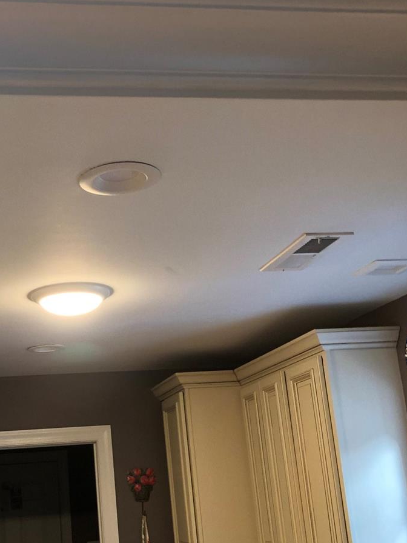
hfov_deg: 29.6
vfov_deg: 39.4
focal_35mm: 48
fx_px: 752
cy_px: 332
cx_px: 86
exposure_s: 1/30
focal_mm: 3.99
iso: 500
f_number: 1.8
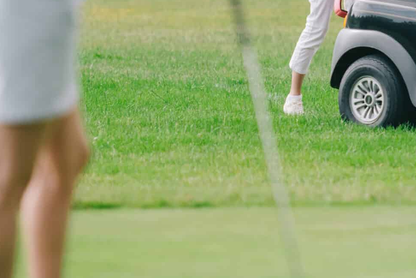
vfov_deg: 3.4
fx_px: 4715
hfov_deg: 5.0
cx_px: 374
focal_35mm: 408
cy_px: 87
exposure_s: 1/2000
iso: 400
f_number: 2.8
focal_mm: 155
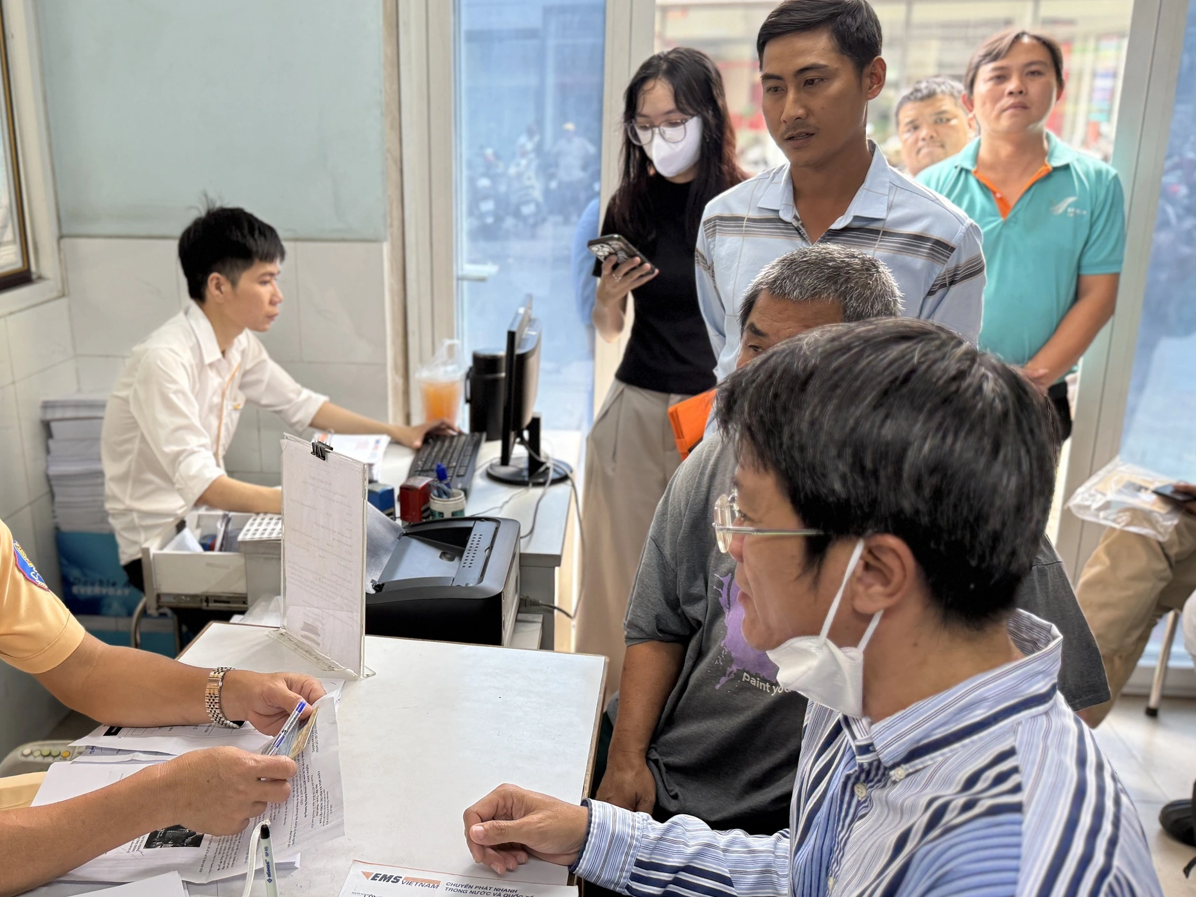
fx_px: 1140
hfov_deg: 54.6
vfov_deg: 42.9
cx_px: 437
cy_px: 472
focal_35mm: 33
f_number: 1.78
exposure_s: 1/121
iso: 200
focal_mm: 6.76
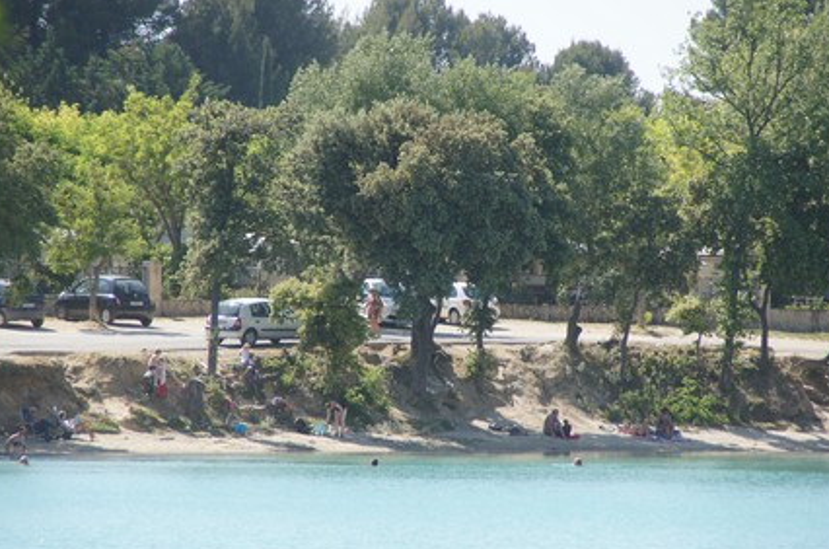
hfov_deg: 6.4
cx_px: 430
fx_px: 7444
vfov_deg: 4.2
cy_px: 295
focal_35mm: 324
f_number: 6.3
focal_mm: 200
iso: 125
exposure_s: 1/320
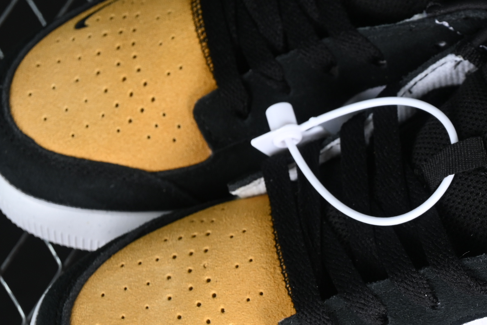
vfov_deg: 7.8
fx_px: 2367
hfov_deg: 11.7
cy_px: 149
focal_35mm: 175
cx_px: 439
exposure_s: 1/50
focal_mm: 50
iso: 160
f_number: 6.3
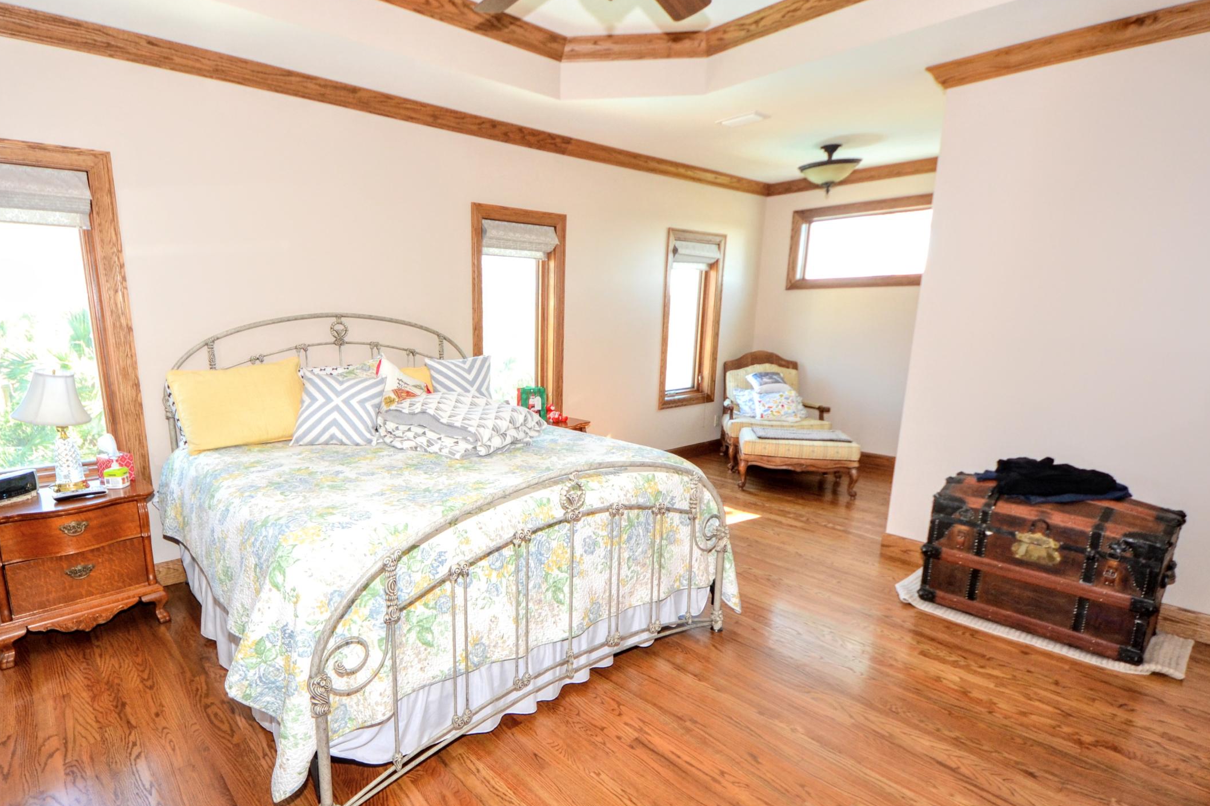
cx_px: 510
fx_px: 571
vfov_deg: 70.3
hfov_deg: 92.5
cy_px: 434
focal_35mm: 17
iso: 400
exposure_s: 1/60
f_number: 4.5
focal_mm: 8
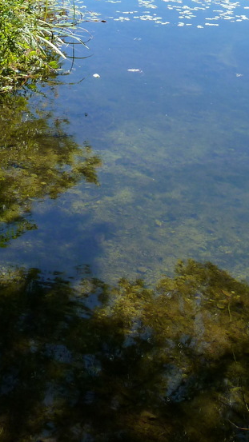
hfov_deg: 19.1
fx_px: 740
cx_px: 159
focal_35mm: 63
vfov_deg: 29.7
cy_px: -54
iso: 125
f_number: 3.3
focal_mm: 4.5
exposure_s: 1/400
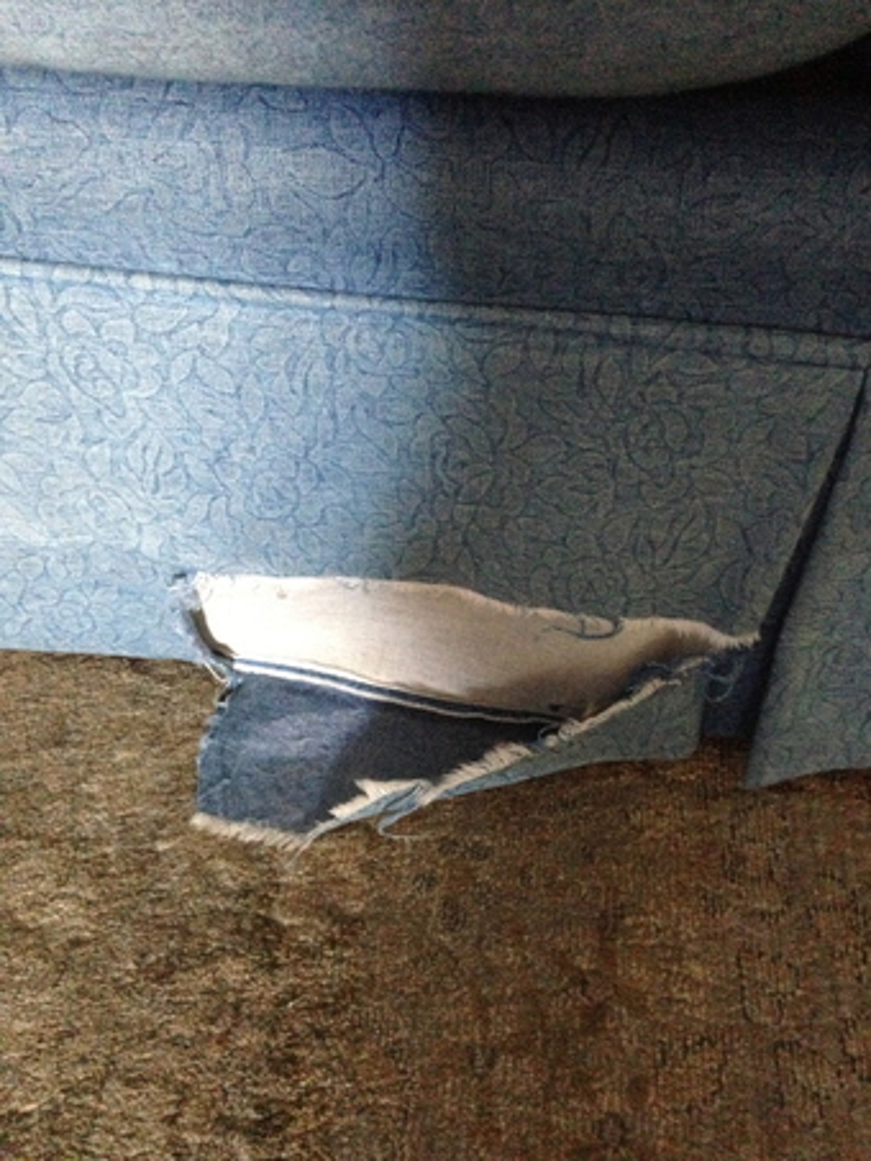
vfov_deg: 55.3
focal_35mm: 33
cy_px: 580
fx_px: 1107
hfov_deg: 43.0
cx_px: 436
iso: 800
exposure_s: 1/15
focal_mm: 4.13
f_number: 2.4
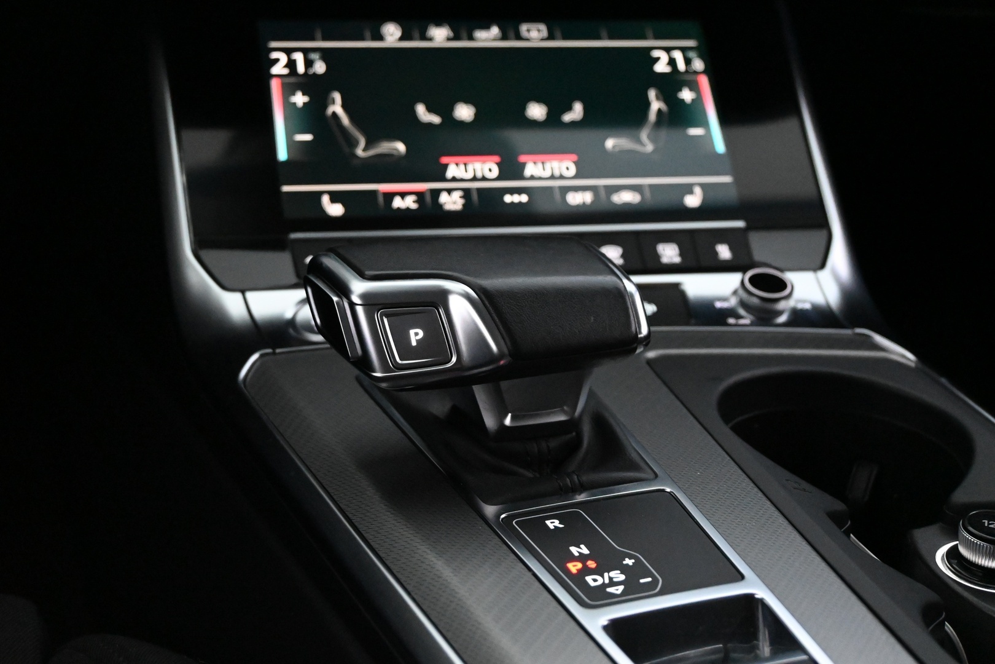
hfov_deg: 35.9
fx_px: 1534
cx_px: 498
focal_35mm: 56
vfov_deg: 24.4
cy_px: 332
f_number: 5.3
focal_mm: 37
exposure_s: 1/60
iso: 9000
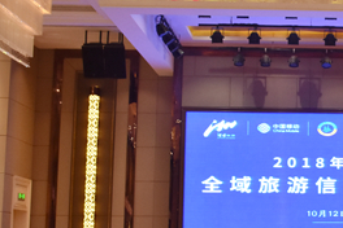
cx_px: 372
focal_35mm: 75
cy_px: 163
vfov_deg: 18.1
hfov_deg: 25.2
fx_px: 715
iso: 1250
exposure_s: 1/50
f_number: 7.1
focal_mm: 22
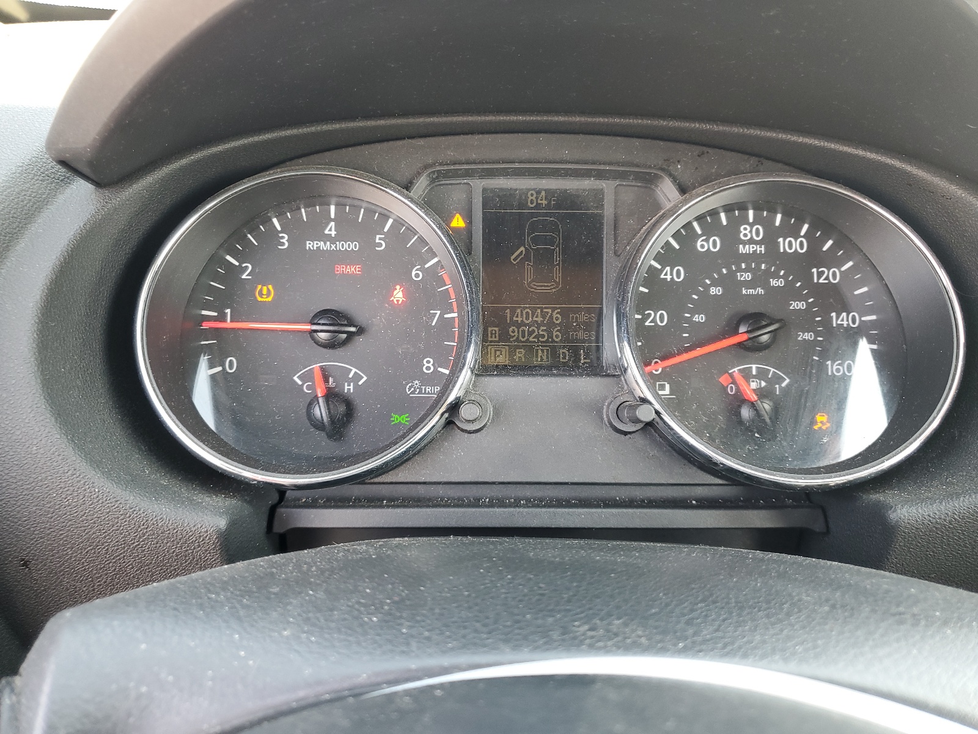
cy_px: 367
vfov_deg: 53.1
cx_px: 489
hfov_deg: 67.3
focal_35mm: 26
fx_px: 735
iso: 68
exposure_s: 1/60.2
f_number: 1.5
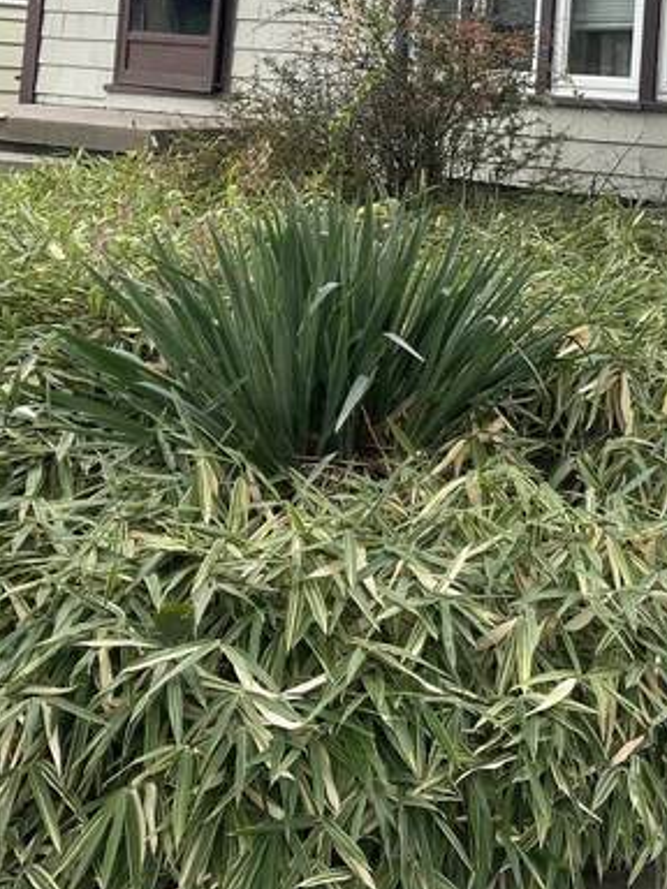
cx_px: 644
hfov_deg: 21.9
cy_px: -16
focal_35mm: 65
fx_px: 1670
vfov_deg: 27.9
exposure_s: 1/953
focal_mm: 5.1
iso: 50
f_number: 1.6
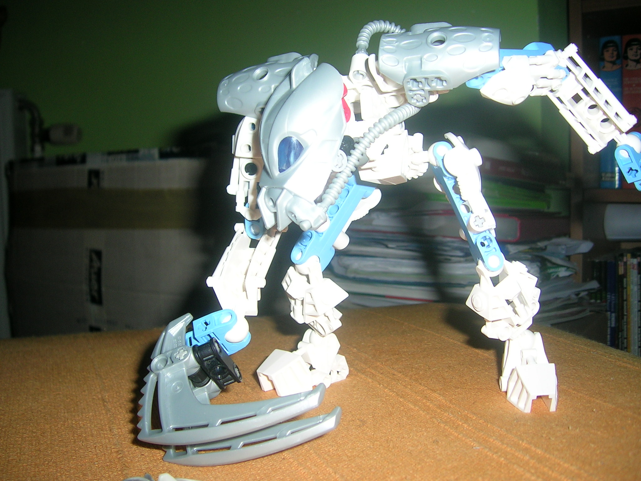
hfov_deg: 52.6
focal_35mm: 35
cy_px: 240
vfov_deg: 40.7
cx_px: 320
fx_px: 648
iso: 50
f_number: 2.8
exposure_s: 1/60.1
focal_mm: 5.4
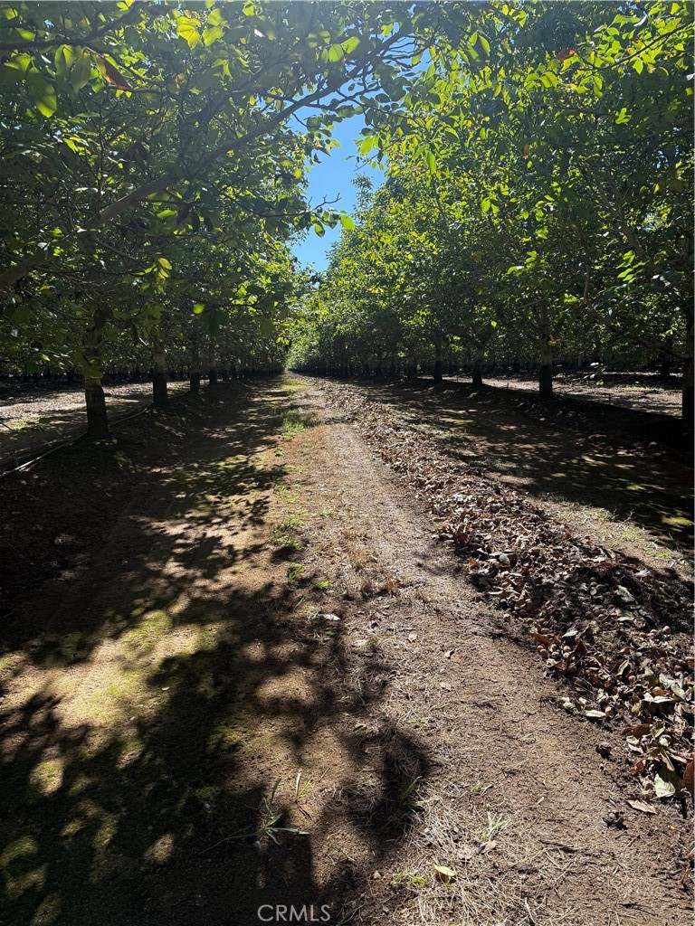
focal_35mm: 24
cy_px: 463
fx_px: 642
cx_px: 348
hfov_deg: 56.8
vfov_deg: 71.6
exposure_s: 1/1493
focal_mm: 6.76
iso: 100
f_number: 1.78
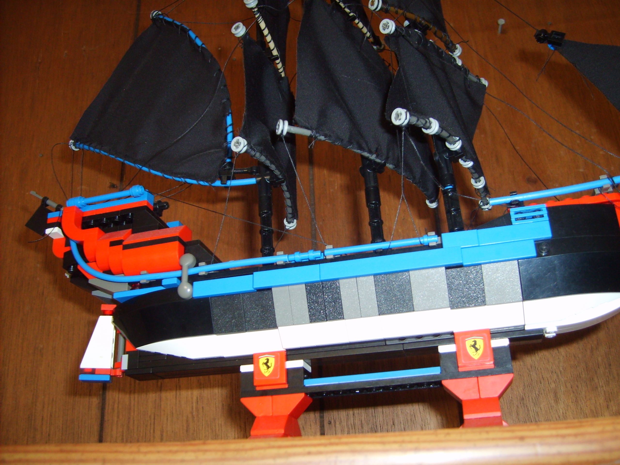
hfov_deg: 52.6
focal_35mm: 35
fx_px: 627
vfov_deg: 40.7
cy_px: 232
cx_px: 310
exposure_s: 1/45
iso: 100
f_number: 2.8
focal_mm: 5.8
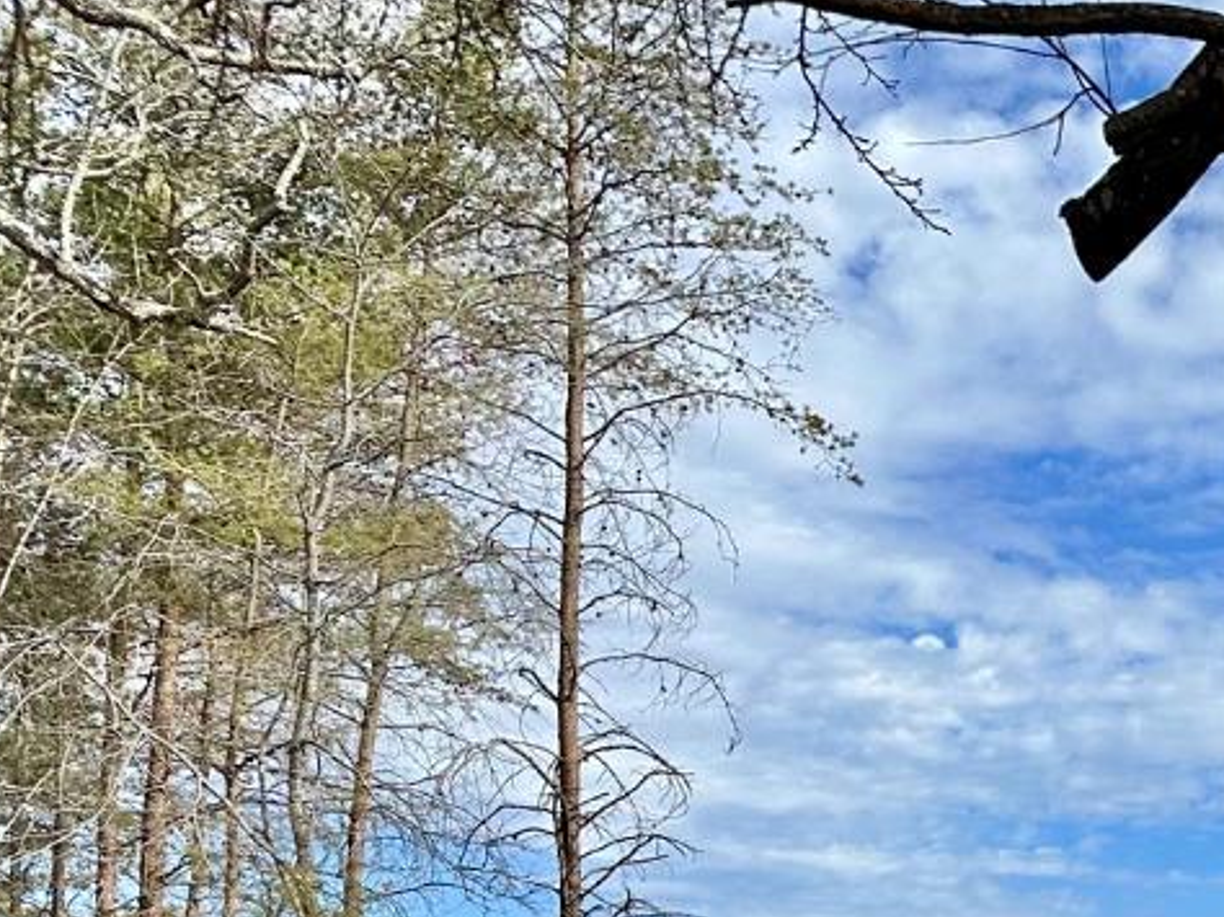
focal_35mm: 76
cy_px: 1399
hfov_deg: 21.1
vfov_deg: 17.3
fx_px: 2686
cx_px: 1903
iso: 80
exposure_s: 1/4184
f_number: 1.78
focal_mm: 6.86
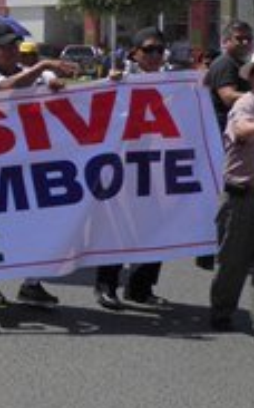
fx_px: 1155
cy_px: 100
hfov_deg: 10.3
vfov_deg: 19.9
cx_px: -414
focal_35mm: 104
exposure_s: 1/400
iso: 50
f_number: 5.7
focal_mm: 4.9
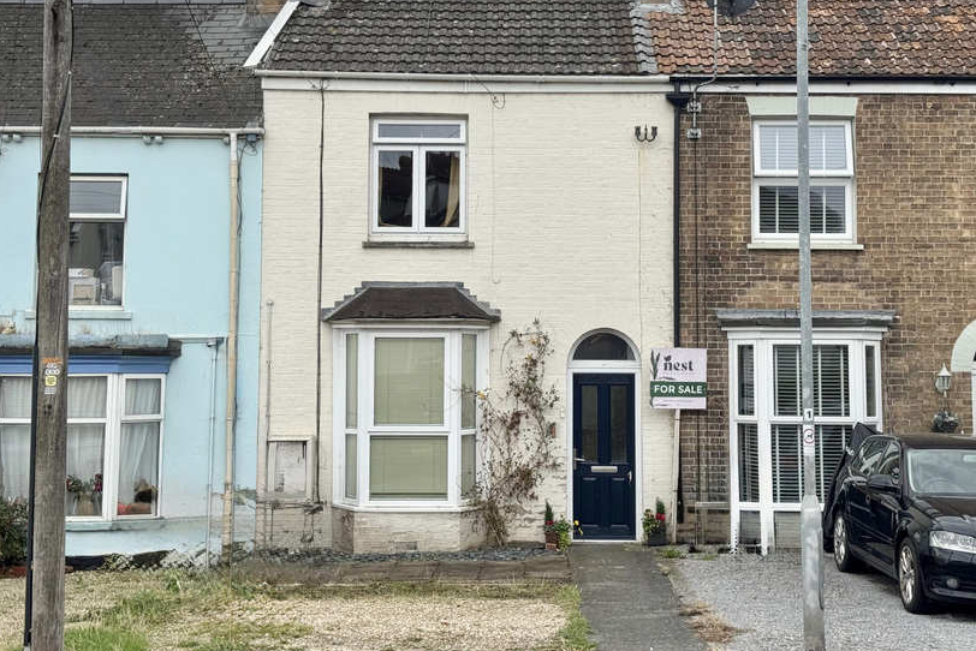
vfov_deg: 22.9
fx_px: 1600
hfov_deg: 33.9
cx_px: 516
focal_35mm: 59
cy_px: 225
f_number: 1.78
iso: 64
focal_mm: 6.76
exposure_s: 1/2110
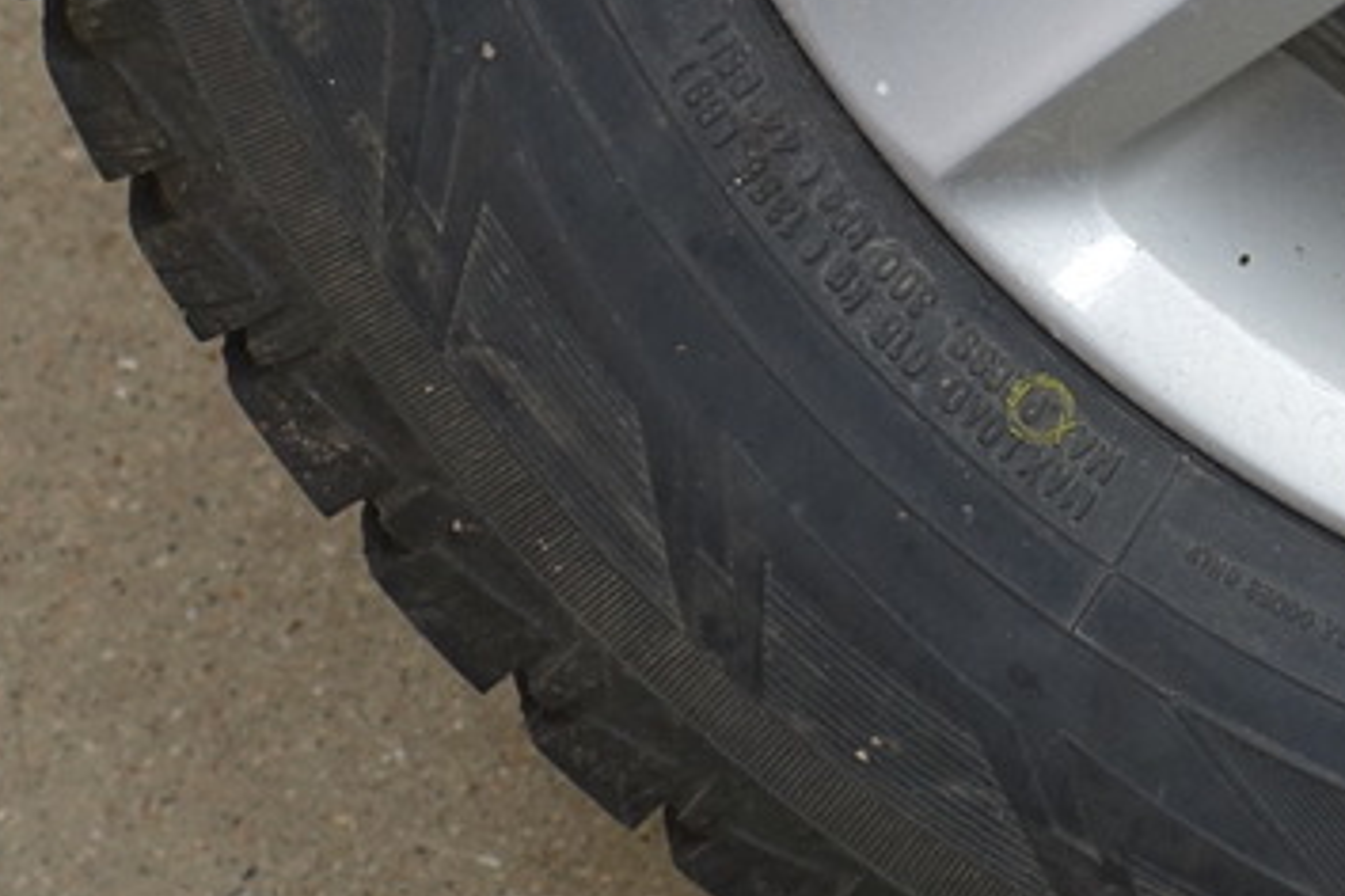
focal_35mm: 215
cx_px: 1866
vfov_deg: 6.2
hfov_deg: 9.4
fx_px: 8032
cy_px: -835
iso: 125
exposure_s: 1/60
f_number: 2.8
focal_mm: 17.27
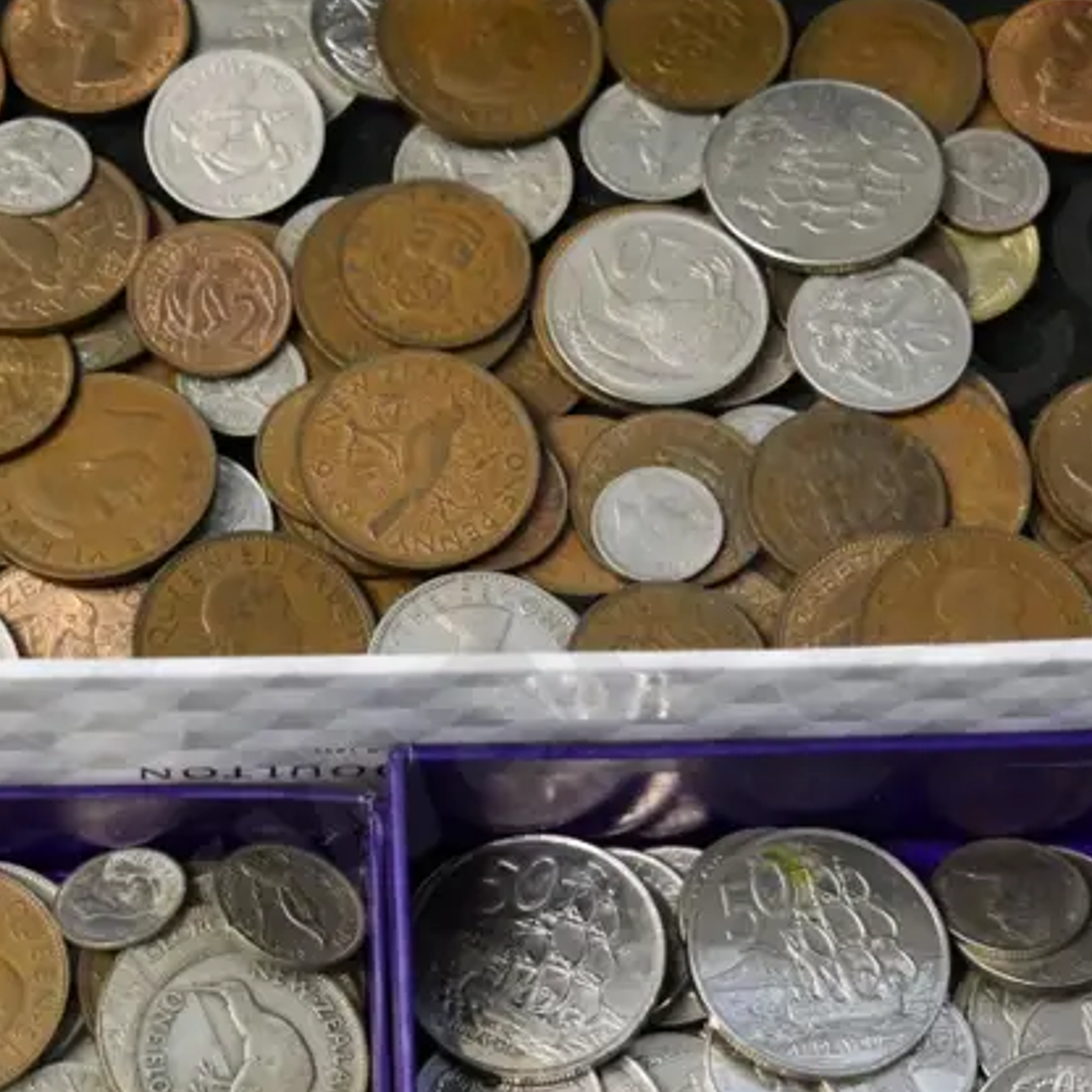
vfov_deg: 19.8
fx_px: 3105
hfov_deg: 19.9
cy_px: 782
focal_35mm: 87
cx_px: 399
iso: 3200
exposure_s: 1/125
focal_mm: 20
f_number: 4.1
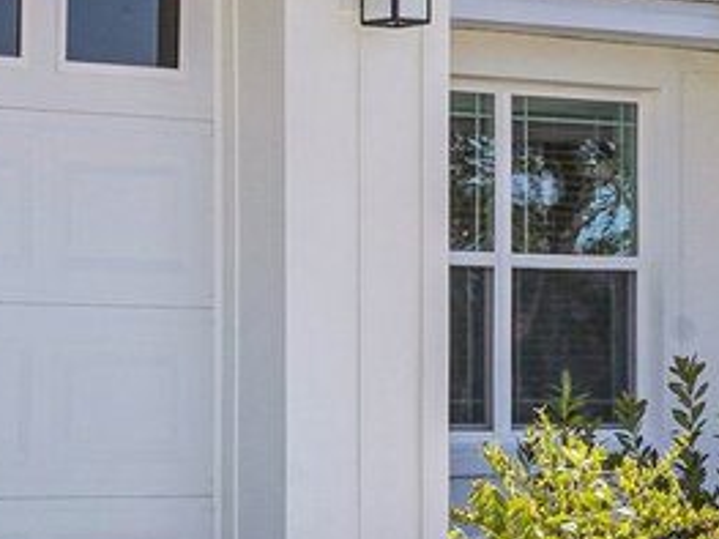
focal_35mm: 187
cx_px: -260
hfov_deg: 10.3
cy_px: 384
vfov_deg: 7.9
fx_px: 3882
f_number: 20
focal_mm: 25
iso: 100
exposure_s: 1/50
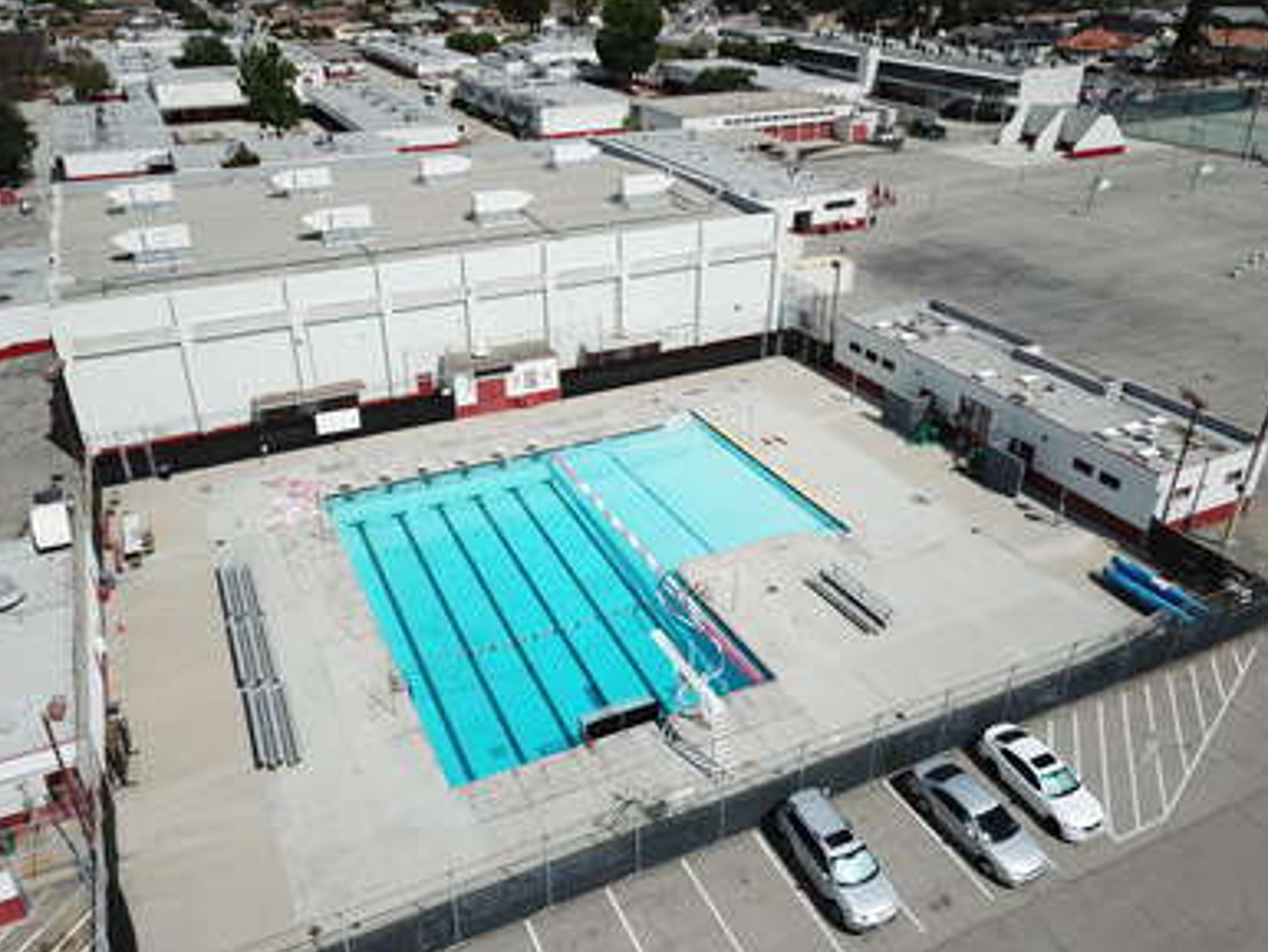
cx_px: 629
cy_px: 478
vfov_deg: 51.4
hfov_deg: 65.3
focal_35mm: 27
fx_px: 989
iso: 100
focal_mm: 4.73
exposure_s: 1/2857
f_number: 2.2
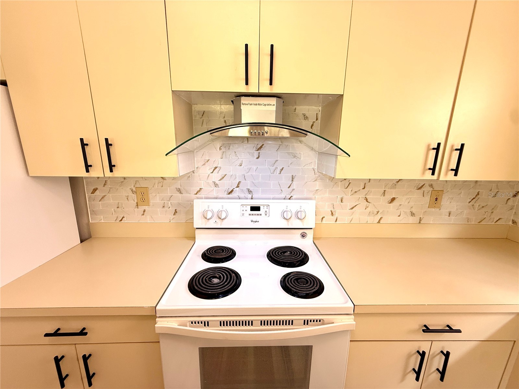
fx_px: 210
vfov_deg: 85.7
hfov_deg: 102.1
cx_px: 260
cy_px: 194
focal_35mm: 14
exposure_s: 1/120
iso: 125
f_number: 2.2
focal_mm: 2.22
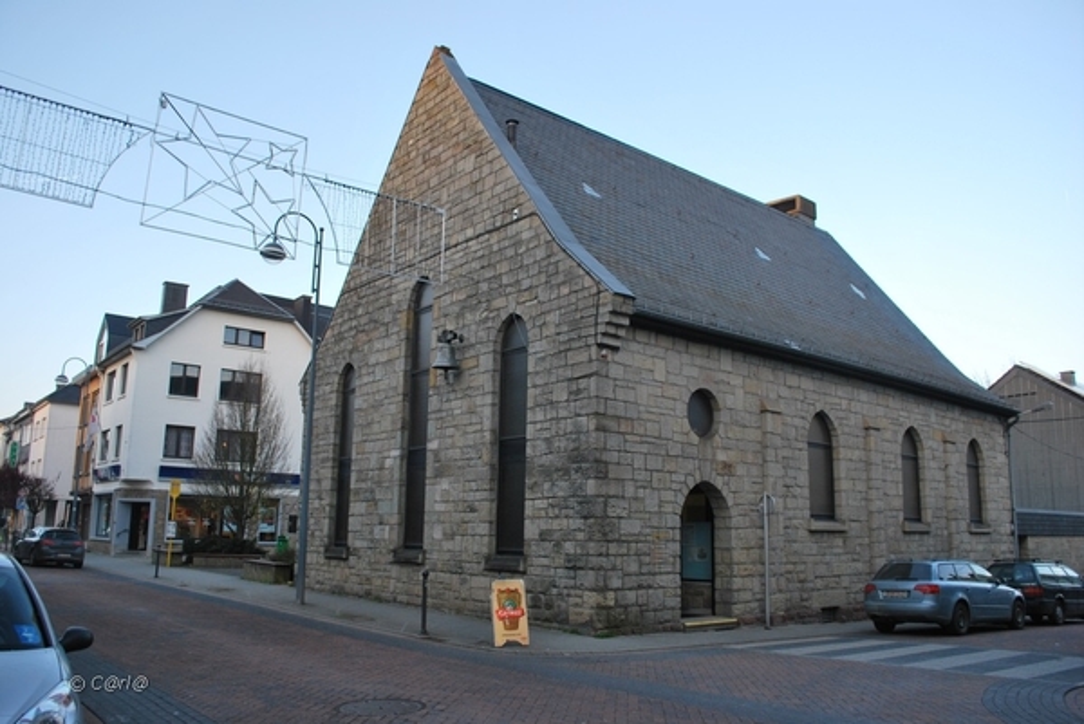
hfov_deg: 67.3
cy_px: 362
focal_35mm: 27
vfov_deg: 48.0
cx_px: 542
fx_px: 814
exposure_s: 1/80
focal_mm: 18
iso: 200
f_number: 4.5
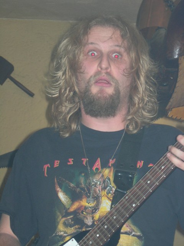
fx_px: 801
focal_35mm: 113
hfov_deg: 13.1
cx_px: 92
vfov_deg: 17.4
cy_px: 123
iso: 111
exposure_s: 1/60.1
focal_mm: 23.4
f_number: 4.9
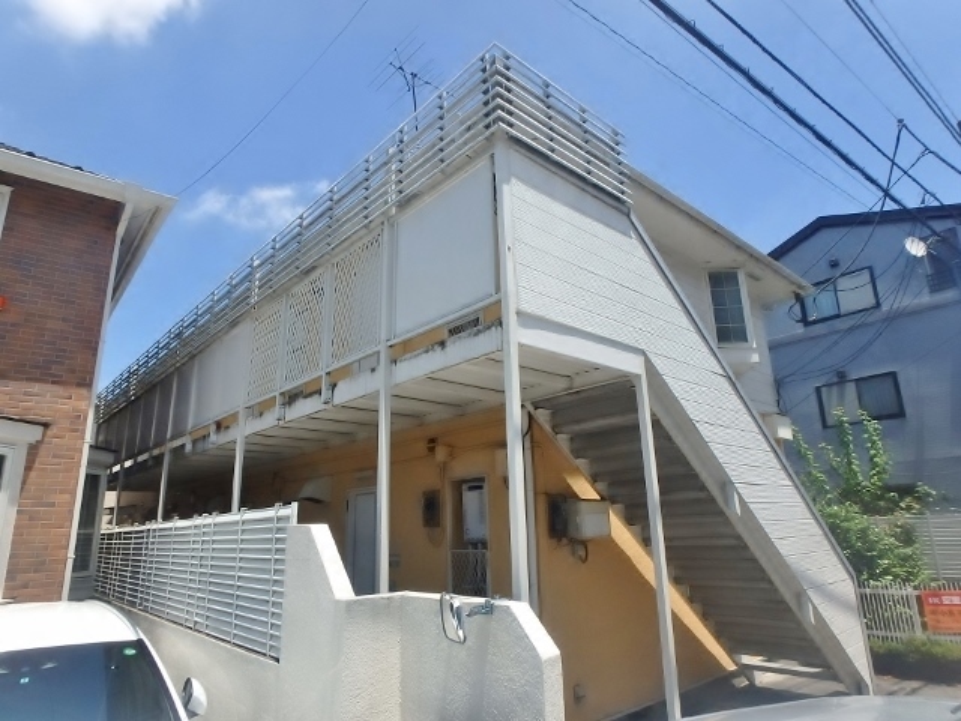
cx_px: 480
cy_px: 360
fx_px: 583
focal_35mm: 21
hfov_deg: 79.0
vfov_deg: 63.4
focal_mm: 3.7
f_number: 6
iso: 125
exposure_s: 1/400
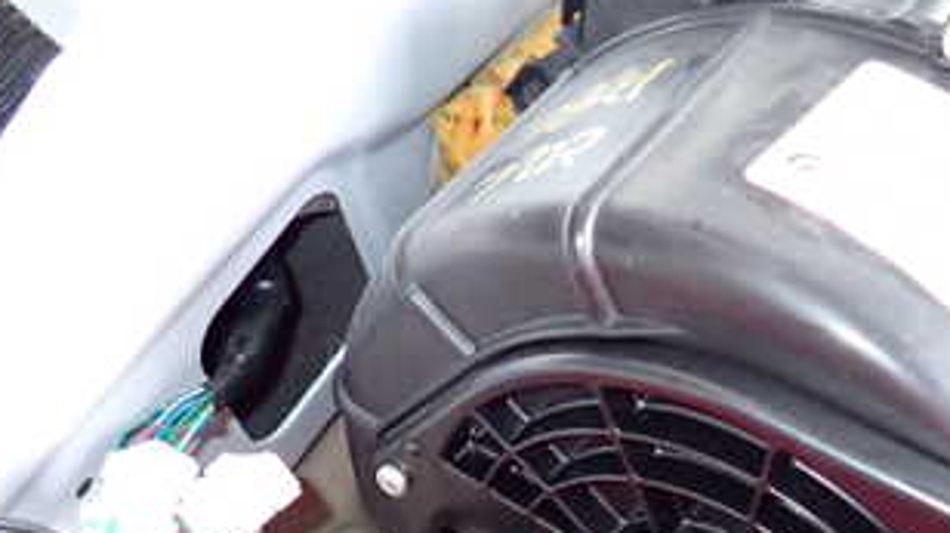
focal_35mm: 53
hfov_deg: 38.4
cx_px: 685
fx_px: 1335
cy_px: 604
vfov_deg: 21.3
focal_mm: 4.5
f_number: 2
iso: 500
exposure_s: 1/30
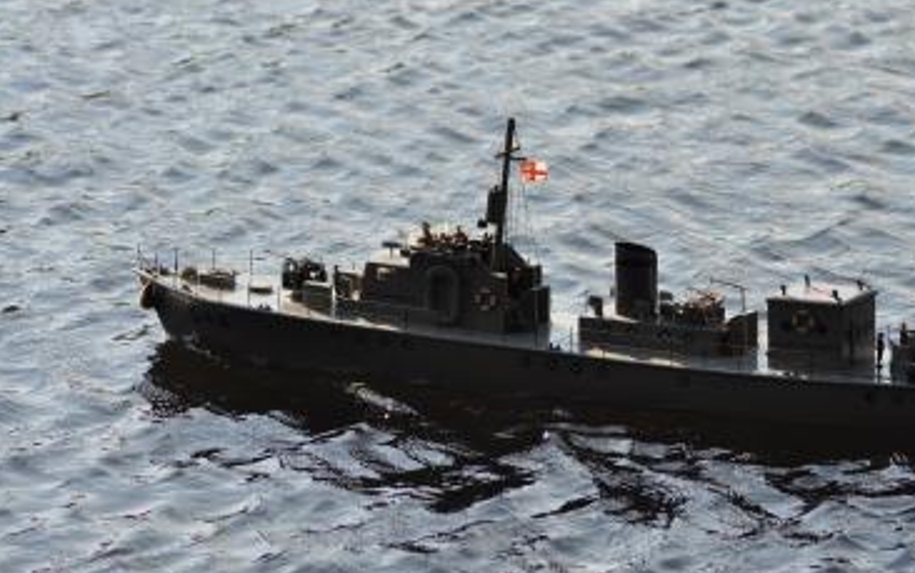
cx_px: 550
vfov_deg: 4.5
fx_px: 7224
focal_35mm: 290
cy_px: 303
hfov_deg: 7.2
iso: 400
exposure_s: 1/2000
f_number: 5.6
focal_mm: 155
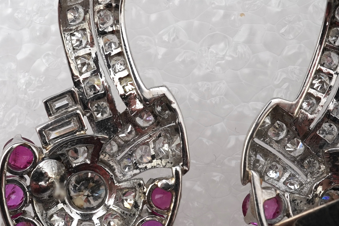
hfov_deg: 23.0
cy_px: 125
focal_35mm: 88
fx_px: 829
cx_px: 99
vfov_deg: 15.5
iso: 500
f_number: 22
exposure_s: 1/125
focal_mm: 30
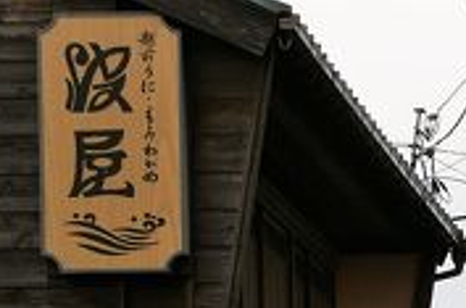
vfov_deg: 4.1
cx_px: 656
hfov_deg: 6.2
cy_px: 524
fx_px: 4273
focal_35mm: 331
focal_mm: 60
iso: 100
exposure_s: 1/160
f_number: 8
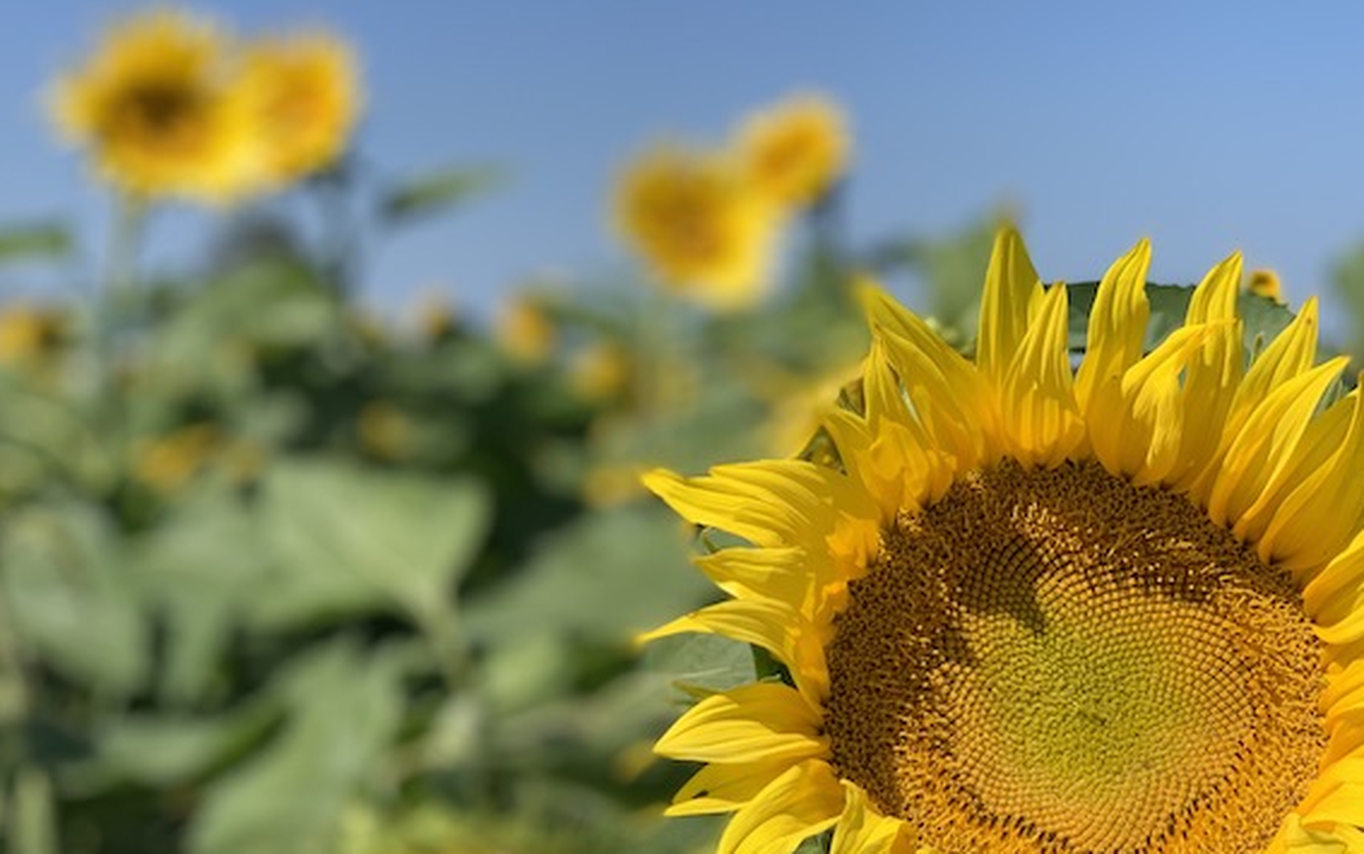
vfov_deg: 19.1
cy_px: 619
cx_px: 736
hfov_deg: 30.2
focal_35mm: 68
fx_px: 2529
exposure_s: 1/1229
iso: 16
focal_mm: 6
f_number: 2.4
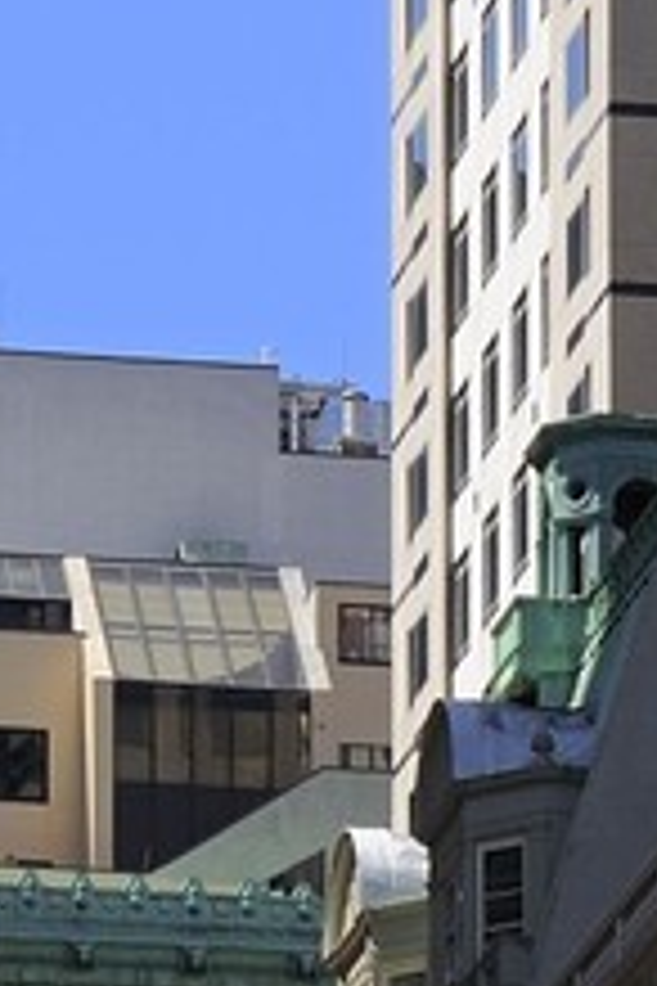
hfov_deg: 3.4
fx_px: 10977
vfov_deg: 4.9
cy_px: 2679
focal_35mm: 401
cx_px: 333
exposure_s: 1/200
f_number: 10
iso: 200
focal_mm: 55
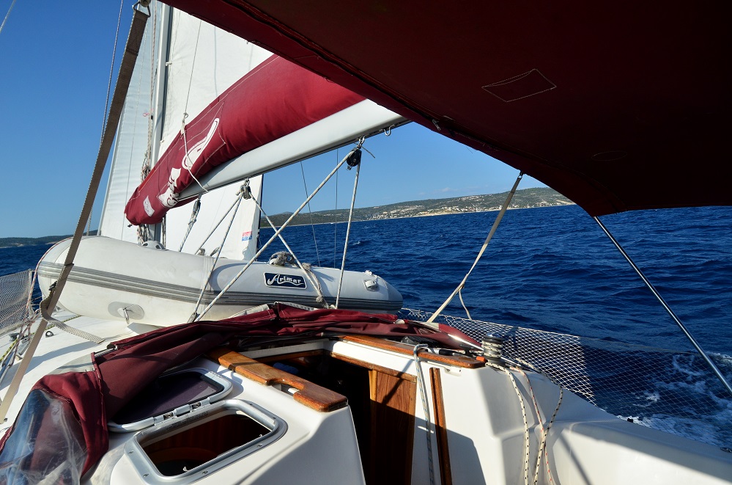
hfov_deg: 90.1
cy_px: 242
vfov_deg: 67.1
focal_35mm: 18
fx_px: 365
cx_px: 366
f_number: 5.6
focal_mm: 12
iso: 400
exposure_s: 1/3200
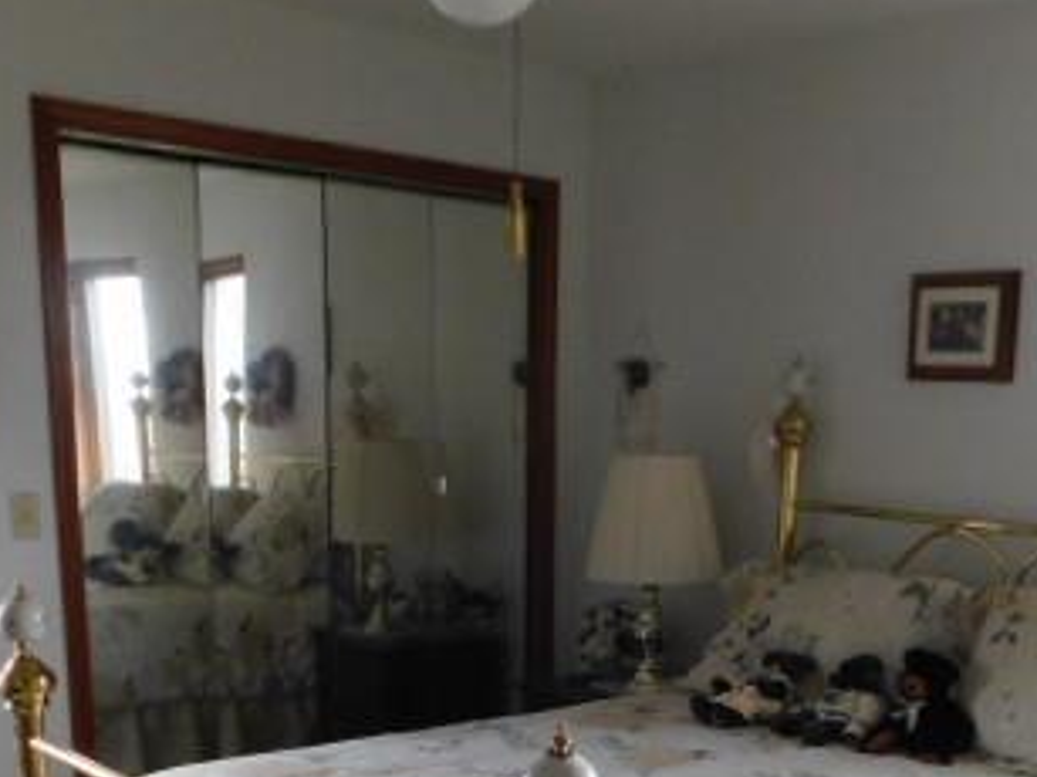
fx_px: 1437
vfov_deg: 28.5
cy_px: 767
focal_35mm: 48
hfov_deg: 39.4
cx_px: 662
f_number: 3
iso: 320
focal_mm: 4
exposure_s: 1/30
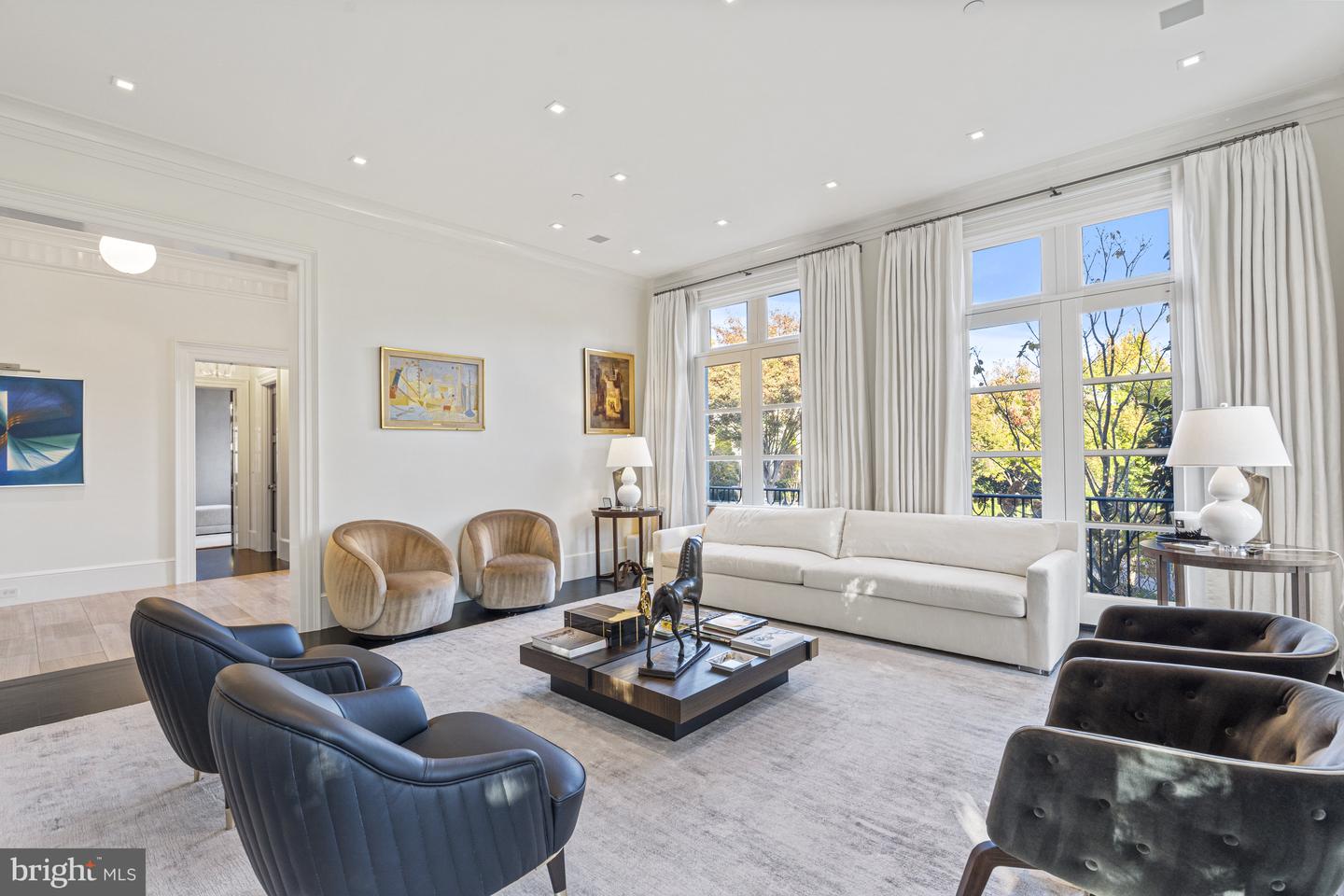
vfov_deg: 73.7
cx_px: 672
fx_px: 597
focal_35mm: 16
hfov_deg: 96.7
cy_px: 448
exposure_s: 1/2
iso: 500
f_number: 8
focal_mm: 16
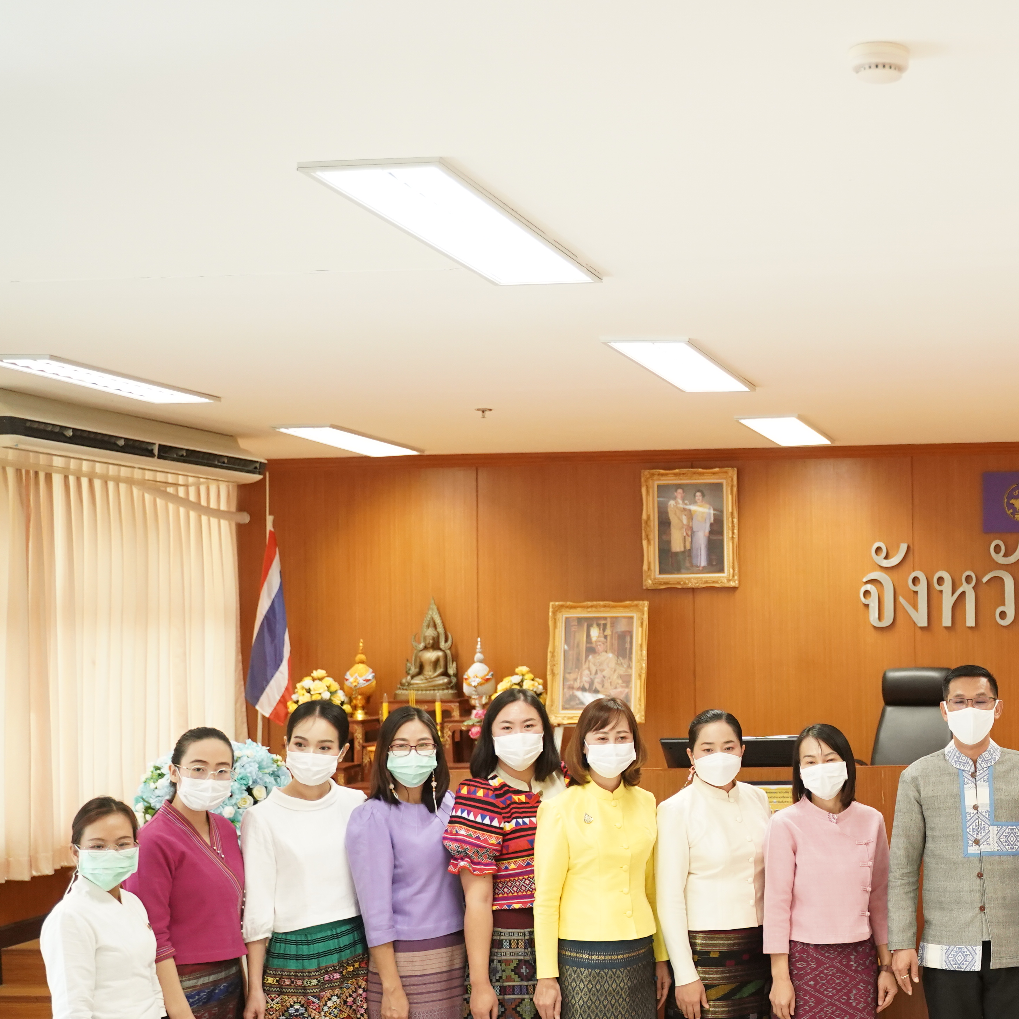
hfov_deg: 31.8
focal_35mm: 49
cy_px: 583
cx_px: 1034
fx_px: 1632
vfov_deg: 34.6
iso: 2500
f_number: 2.8
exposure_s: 1/320
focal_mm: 28
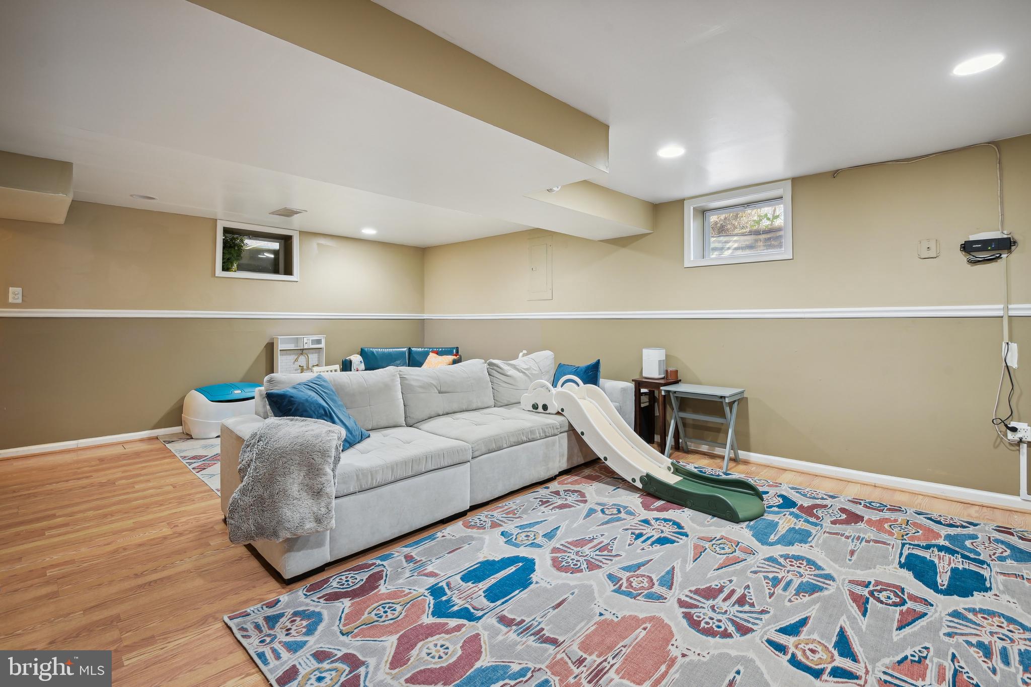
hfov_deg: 96.7
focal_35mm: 16
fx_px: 458
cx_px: 516
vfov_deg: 73.7
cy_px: 344
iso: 400
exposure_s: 1/1.67
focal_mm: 16
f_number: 8
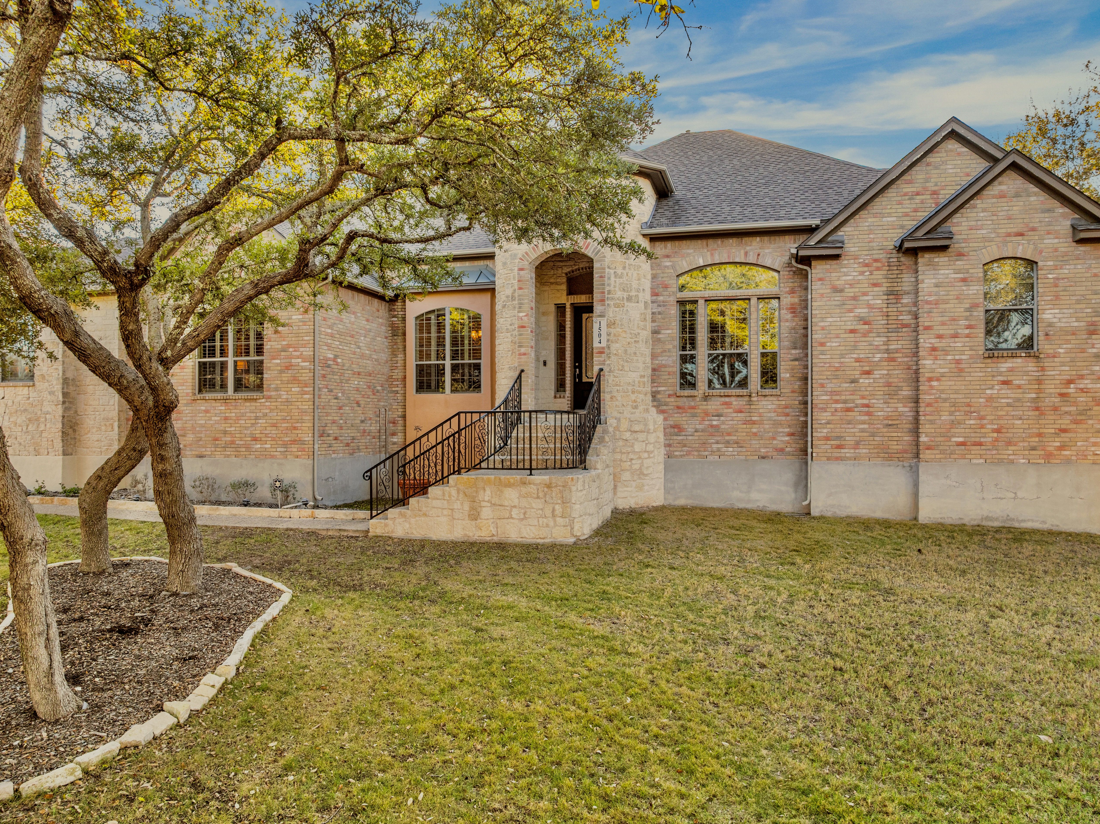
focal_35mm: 25
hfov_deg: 69.4
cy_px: 423
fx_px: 794
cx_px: 550
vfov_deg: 54.8
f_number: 2.8
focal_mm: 12.29
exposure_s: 1/800
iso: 420
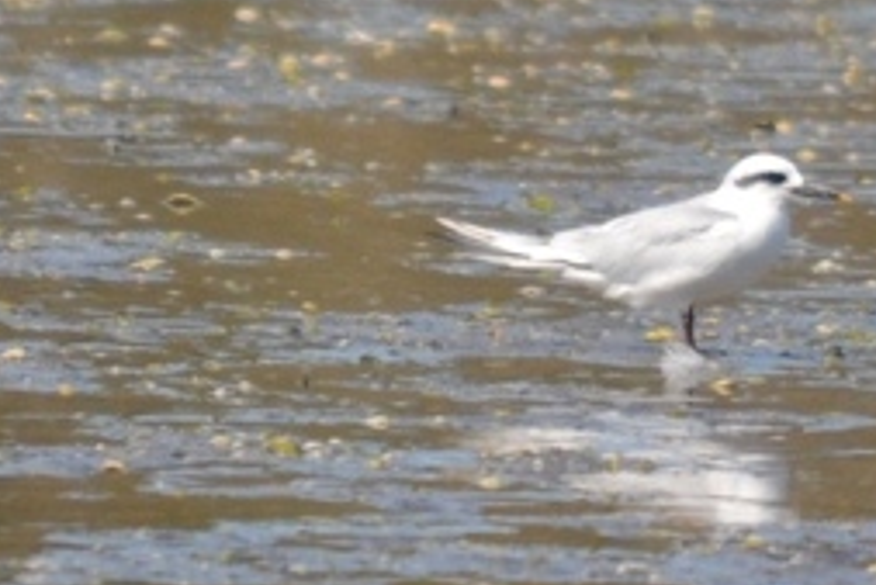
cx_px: 734
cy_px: 270
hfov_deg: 2.3
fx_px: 21839
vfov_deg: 1.5
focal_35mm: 897
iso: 360
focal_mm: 300
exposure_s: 1/2000
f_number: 5.6
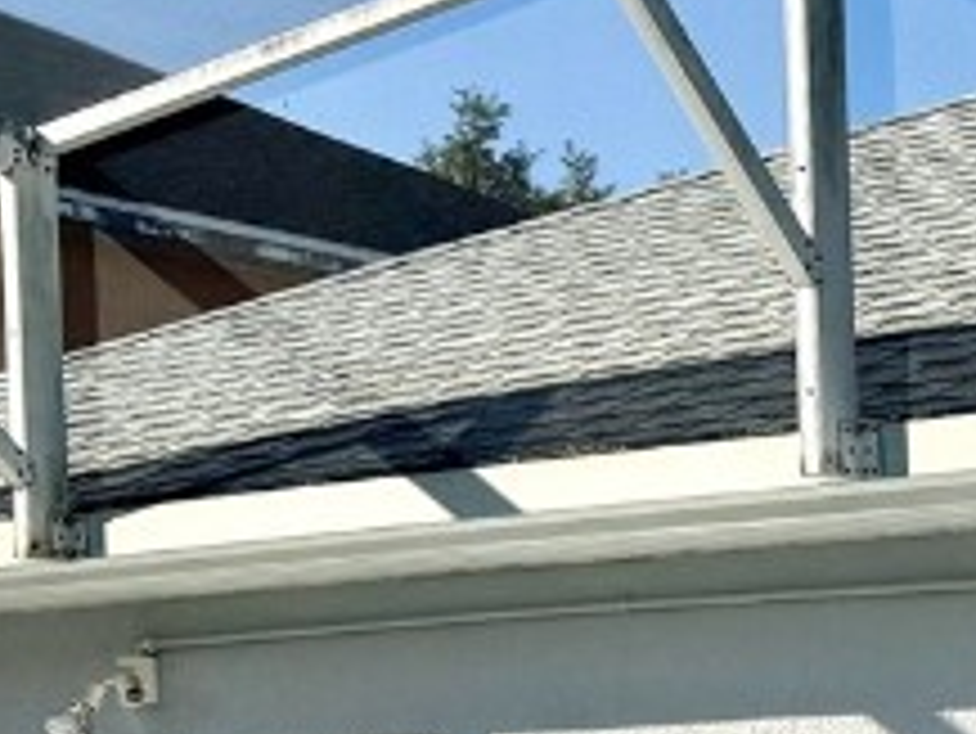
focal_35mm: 113
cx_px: 1601
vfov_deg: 12.6
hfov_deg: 15.6
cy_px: 1009
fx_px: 3188
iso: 80
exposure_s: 1/4608
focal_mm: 6.76
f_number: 1.78
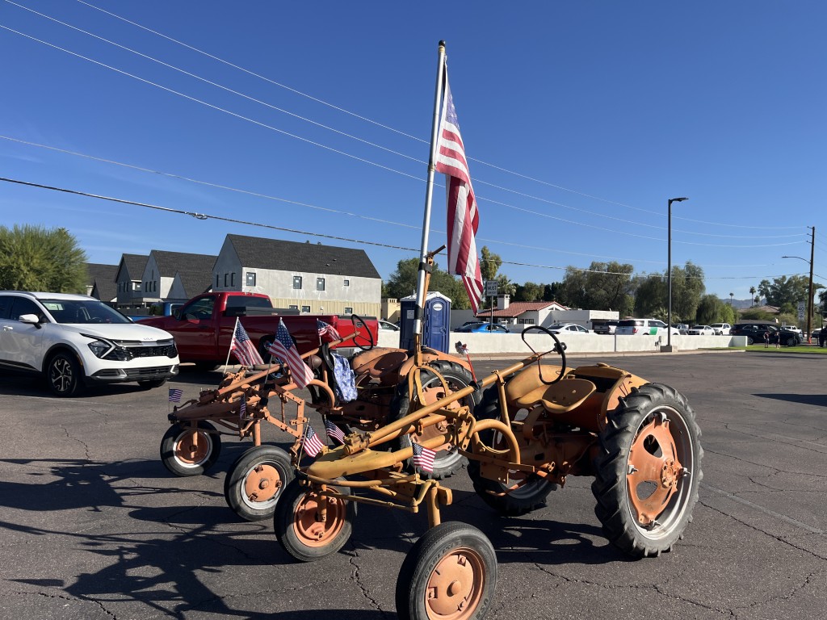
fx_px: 621
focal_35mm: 26
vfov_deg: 53.1
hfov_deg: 67.3
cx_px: 414
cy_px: 310
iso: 50
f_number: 1.6
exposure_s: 1/3745
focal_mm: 5.1
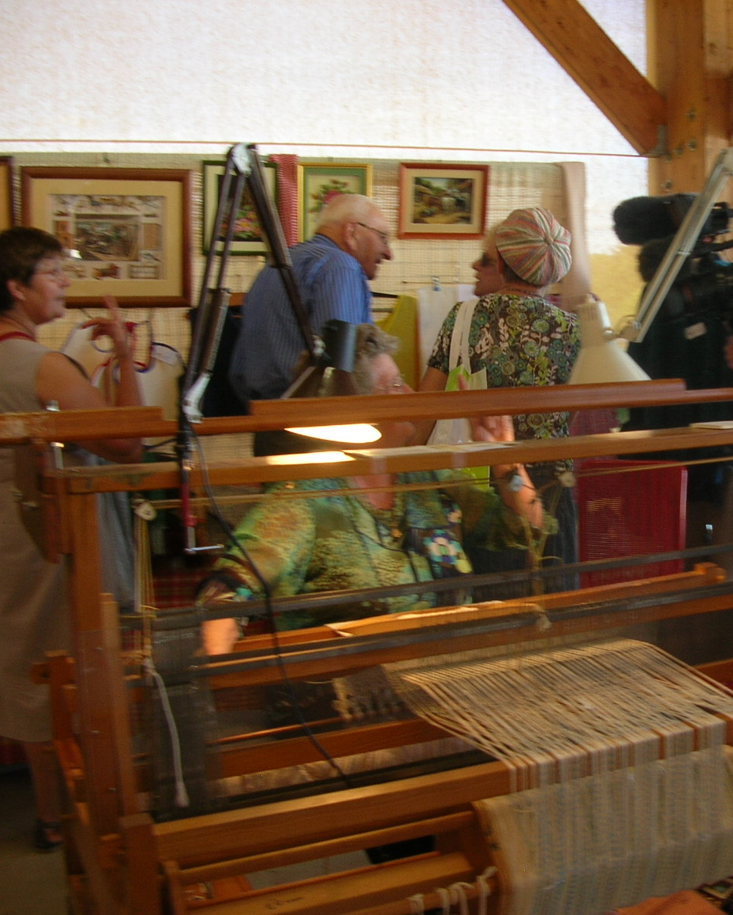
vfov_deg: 40.3
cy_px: 461
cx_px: 612
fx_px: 1247
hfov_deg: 31.7
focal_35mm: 46
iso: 50
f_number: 2.8
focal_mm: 5.8
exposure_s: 1/32.2
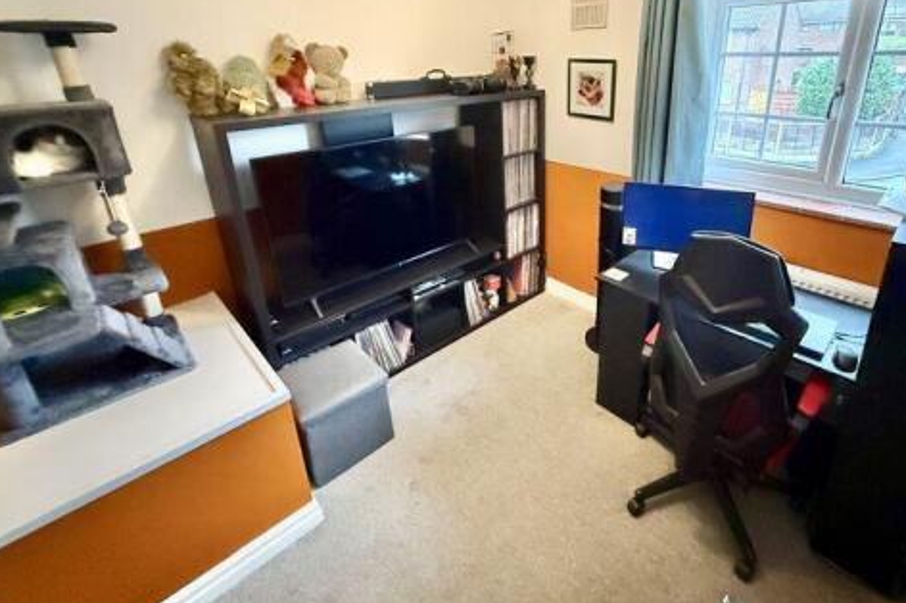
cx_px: 521
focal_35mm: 18
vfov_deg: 65.8
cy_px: 210
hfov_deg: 89.4
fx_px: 453
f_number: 2.2
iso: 1250
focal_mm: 2.22
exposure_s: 1/40
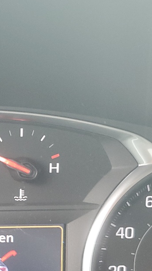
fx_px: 523
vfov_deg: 28.4
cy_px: 217
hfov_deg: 15.7
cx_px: -47
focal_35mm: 73
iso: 92
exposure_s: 1/60.2
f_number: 1.5
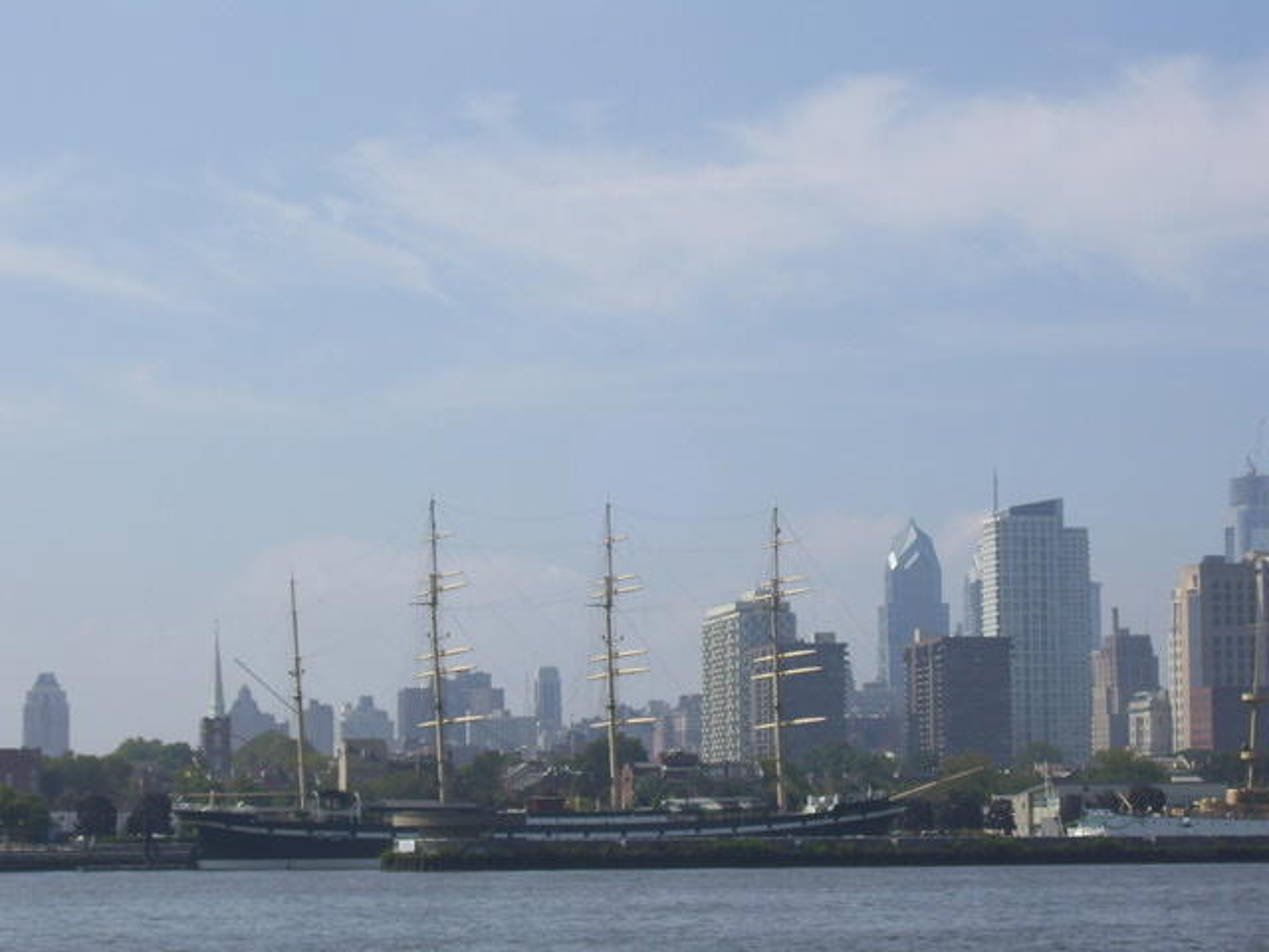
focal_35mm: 108
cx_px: 634
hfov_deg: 18.2
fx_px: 3959
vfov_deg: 13.7
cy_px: 476
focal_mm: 18
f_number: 8
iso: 80
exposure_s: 1/400
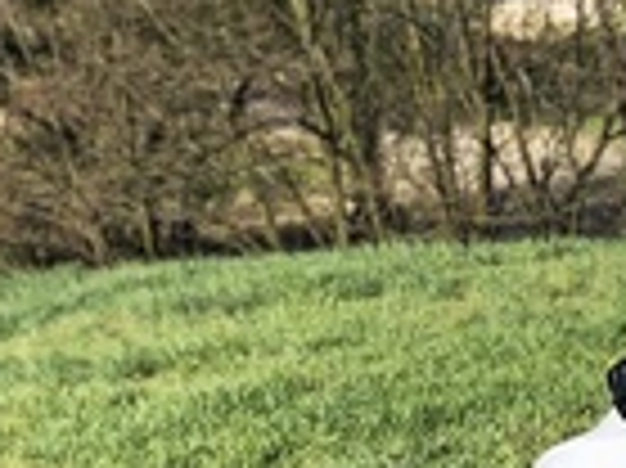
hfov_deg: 7.9
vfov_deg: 6.2
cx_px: 1297
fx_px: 4318
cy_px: 621
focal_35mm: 239
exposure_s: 1/1333
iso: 16
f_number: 2.4
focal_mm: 6
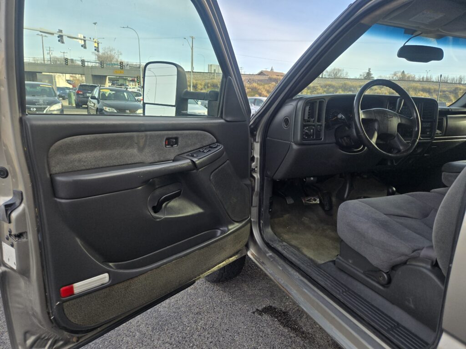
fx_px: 310
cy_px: 174
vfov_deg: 58.9
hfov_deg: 73.9
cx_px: 233
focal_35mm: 23
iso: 80
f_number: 1.8
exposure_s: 1/1714
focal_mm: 5.4
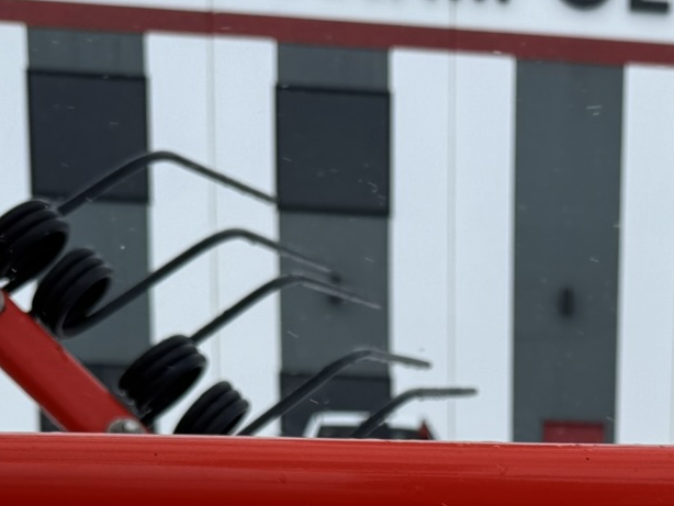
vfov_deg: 16.4
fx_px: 1558
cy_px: 816
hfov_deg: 23.6
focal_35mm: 80
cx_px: 637
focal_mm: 6.76
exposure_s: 1/1488
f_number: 1.78
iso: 80
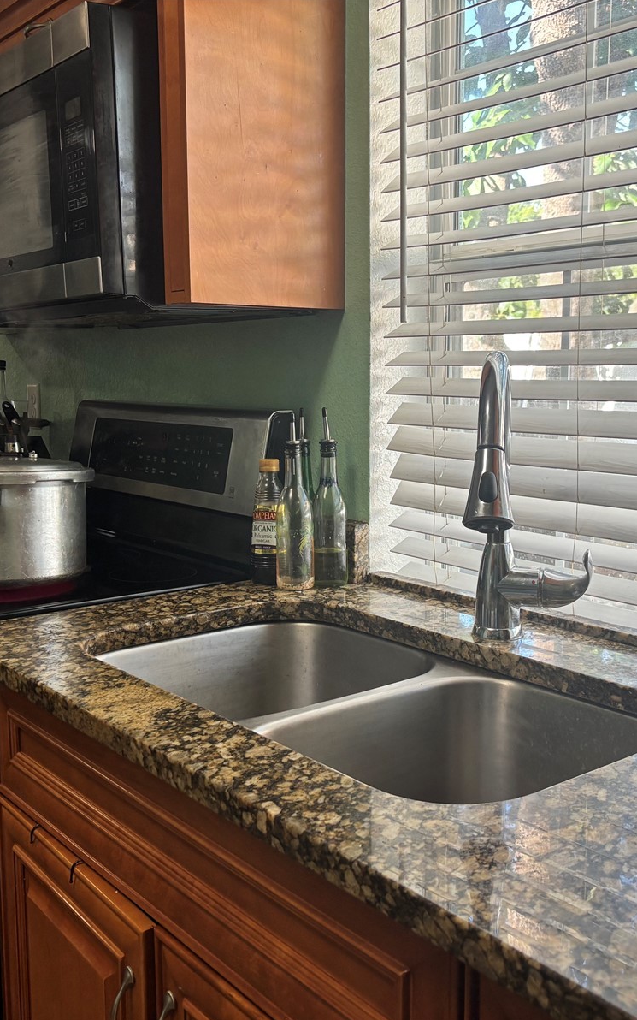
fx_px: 1028
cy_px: 512
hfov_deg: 34.4
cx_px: 341
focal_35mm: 37
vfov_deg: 52.7
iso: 80
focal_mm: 5.96
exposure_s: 1/120
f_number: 1.6
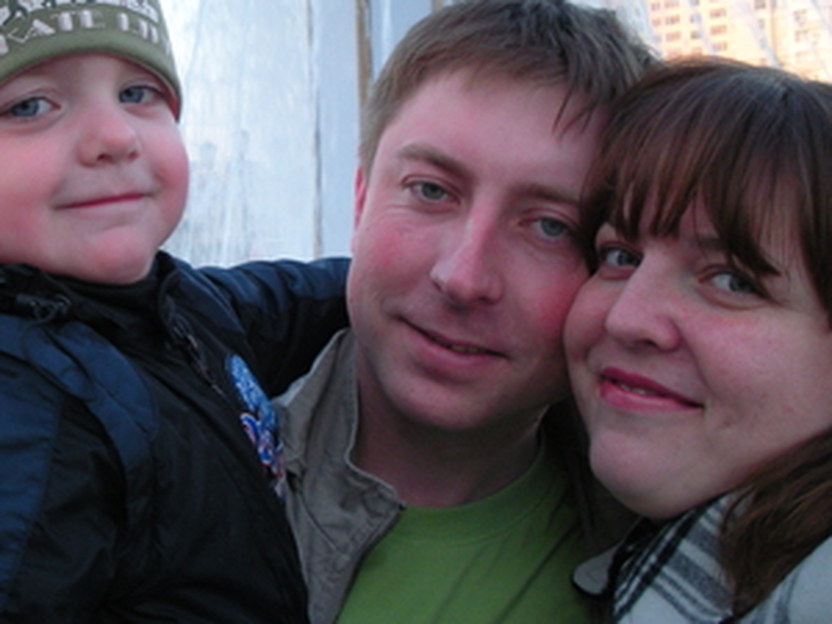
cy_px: 214
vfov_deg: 26.9
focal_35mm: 54
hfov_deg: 35.0
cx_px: 236
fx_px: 1298
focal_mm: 6.3
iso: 185
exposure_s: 1/68.7
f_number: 3.5
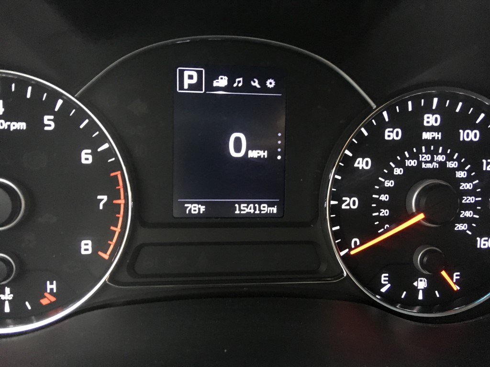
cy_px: 184
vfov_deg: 48.2
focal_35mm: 29
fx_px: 411
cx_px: 245
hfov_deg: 61.7
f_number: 2.2
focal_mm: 4.15
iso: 250
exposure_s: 1/15
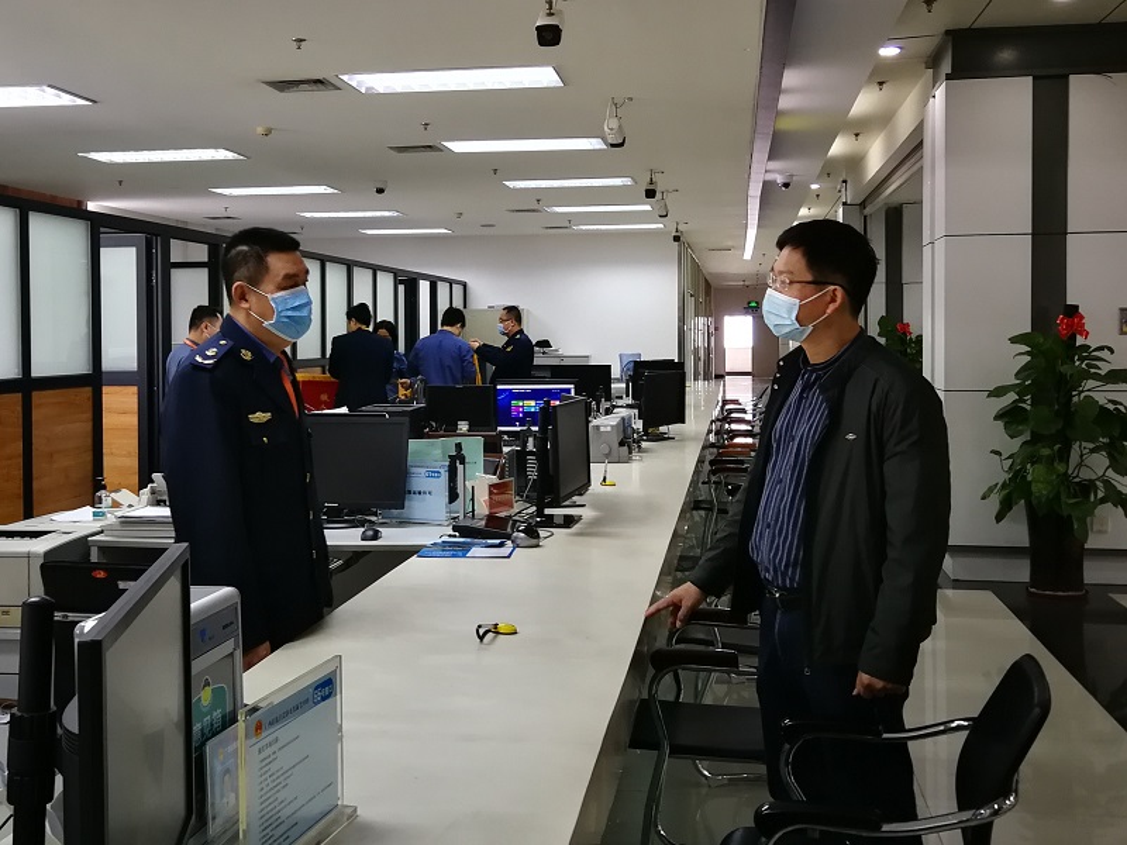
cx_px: 564
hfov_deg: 65.3
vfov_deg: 51.4
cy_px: 422
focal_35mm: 27
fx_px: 879
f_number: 2.2
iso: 250
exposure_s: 1/33.3
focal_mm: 3.95
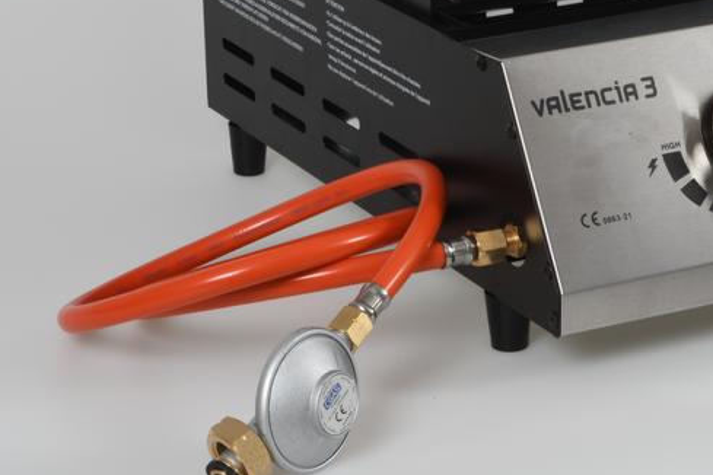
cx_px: 453
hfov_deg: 15.0
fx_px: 2713
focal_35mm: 137
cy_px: 189
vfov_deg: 10.0
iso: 200
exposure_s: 1/200
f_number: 32
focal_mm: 62
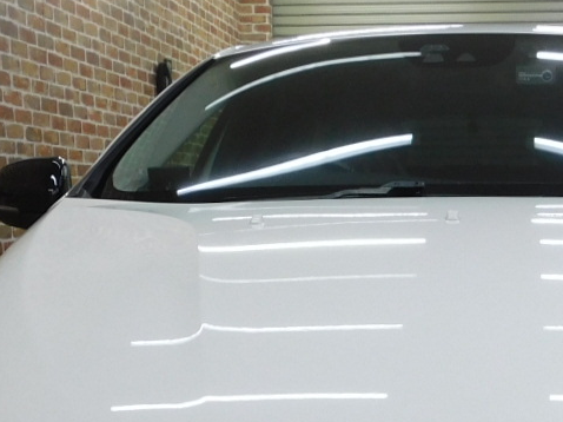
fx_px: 1252
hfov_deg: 25.1
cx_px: 403
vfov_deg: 18.2
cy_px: 503
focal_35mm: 77
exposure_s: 1/40
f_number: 3
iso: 125
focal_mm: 4
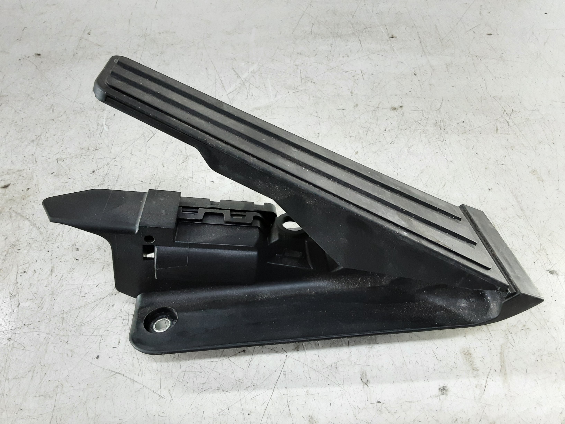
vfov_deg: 51.4
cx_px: 282
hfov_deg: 65.3
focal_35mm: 27
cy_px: 212
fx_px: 441
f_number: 1.9
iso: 125
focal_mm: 2.91
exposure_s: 1/50
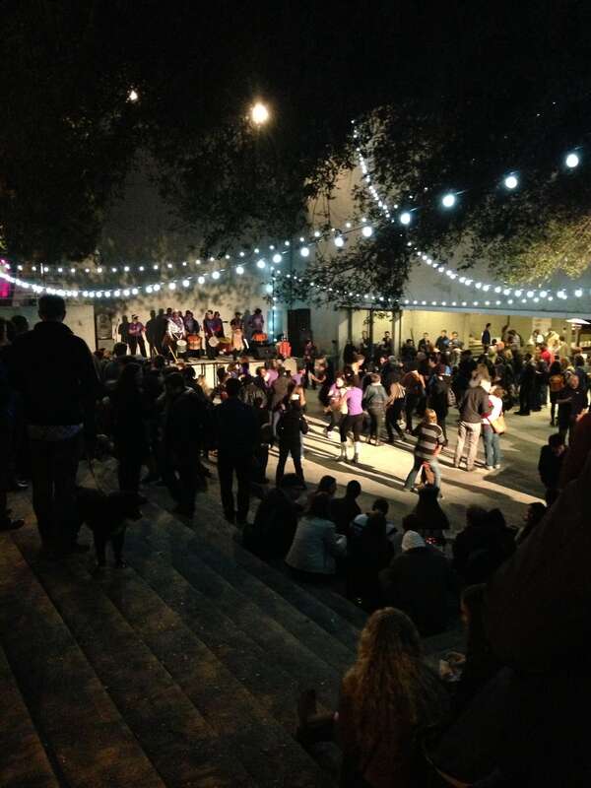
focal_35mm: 33
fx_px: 751
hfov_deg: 42.9
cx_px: 296
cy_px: 394
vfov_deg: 55.4
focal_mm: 4.13
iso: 800
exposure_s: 1/15
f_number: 2.4
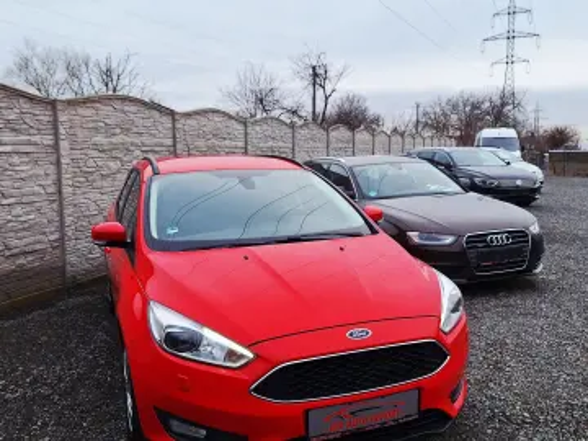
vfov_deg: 58.9
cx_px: 294
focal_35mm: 23
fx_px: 391
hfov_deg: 73.9
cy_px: 220
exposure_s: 1/855
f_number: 1.8
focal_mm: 5.54
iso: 40
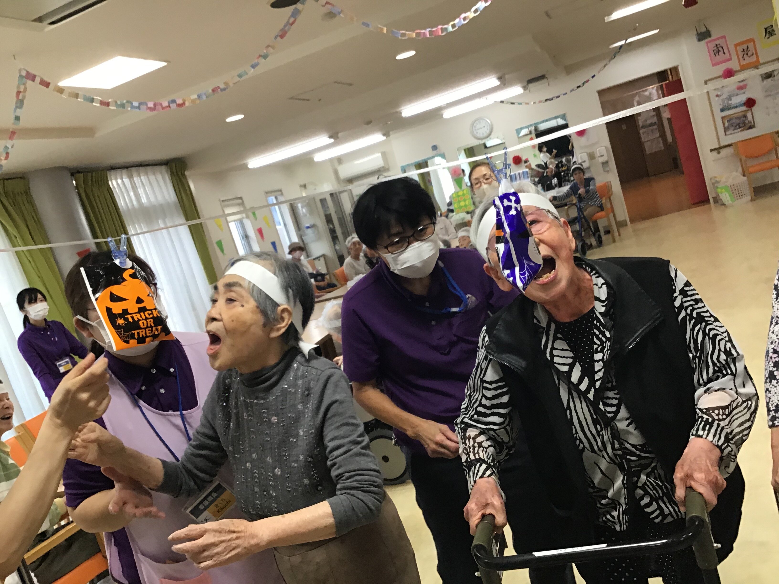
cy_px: 292
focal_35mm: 31
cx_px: 390
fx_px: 698
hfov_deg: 58.4
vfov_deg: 45.4
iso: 32
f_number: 2.4
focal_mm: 3.3
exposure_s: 1/30
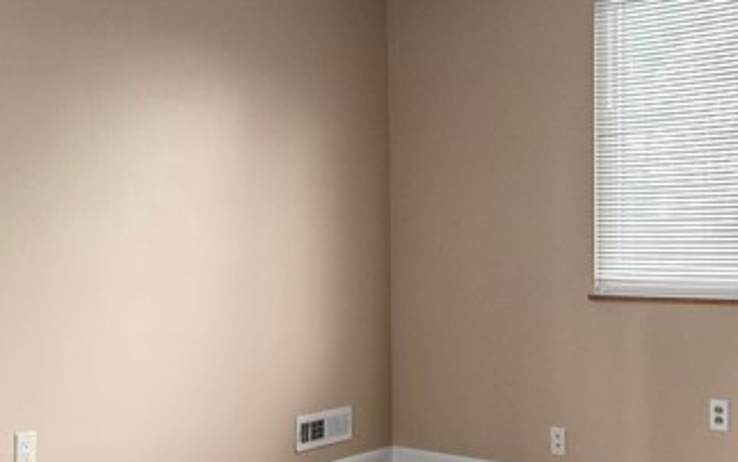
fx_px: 966
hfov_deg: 41.8
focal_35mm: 48
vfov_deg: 26.9
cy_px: 244
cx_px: 383
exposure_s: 1/60
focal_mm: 14
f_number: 8
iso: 200
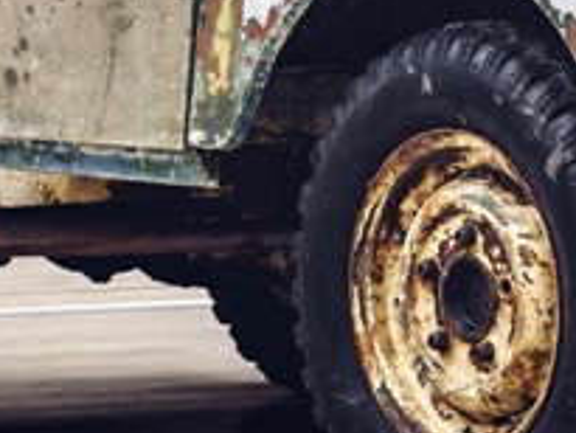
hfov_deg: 3.4
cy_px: -200
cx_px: 478
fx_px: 9590
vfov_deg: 2.6
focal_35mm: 576
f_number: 11
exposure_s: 1/1.67
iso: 200
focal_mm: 150
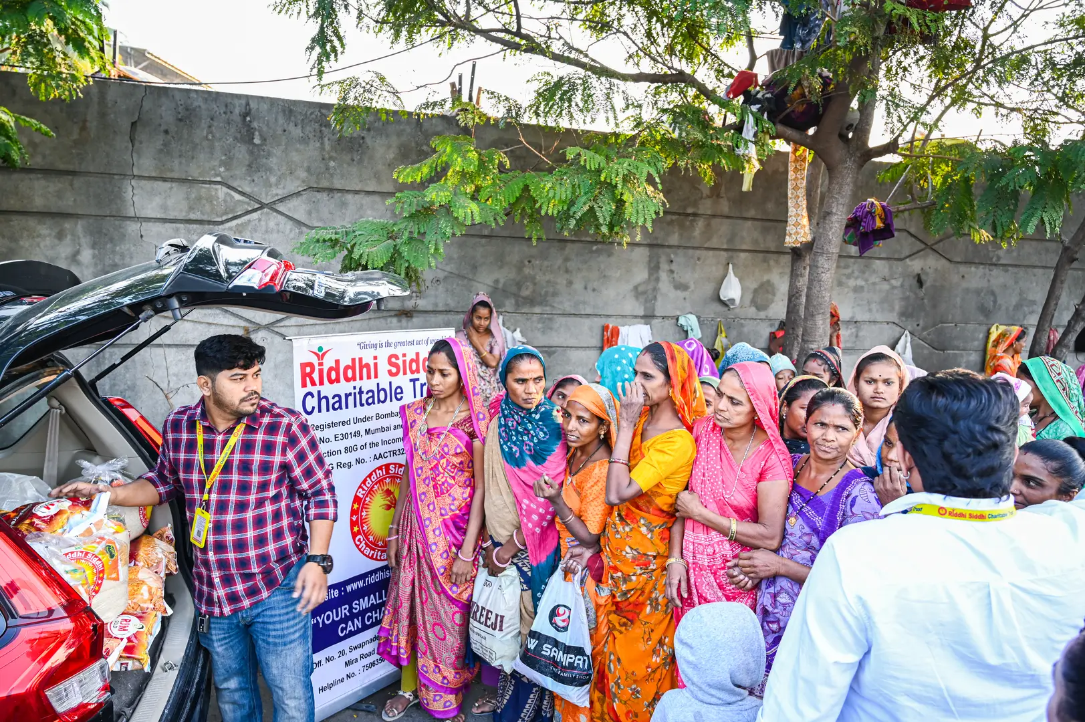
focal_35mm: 24
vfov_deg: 53.1
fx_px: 723
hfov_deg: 73.8
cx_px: 542
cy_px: 361
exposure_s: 1/100
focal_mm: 24
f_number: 4
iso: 400
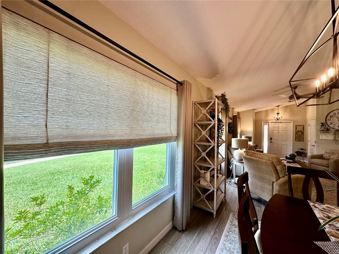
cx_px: 170
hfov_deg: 102.1
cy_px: 127
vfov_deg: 85.7
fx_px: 137
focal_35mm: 14
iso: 80
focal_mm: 2.22
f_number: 2.2
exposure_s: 1/120
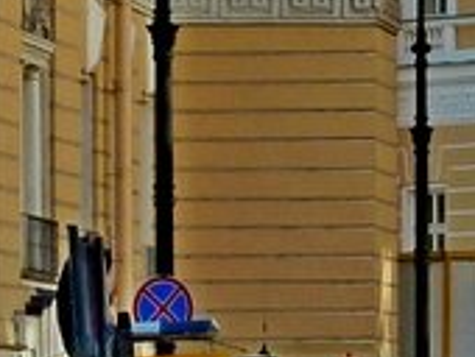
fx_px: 8272
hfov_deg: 3.3
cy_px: -70
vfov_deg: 2.5
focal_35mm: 602
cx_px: 1010
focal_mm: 15.8
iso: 125
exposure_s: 1/200
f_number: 4.3
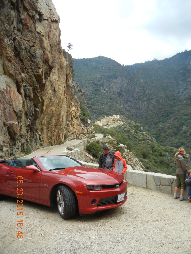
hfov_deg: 46.8
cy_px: 127
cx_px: 96
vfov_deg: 60.0
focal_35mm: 30
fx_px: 221
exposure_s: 1/640
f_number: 3.5
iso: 160
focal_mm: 5.4
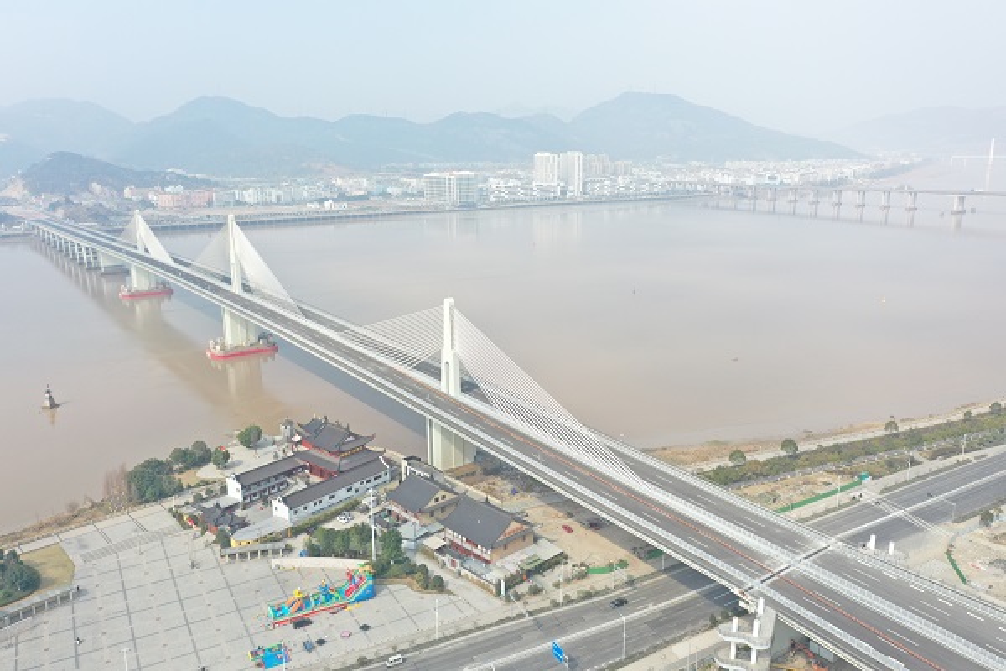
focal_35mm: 28
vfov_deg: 46.4
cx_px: 503
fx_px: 782
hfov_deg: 65.5
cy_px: 336
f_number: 4
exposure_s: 1/500
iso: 100
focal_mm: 10.26
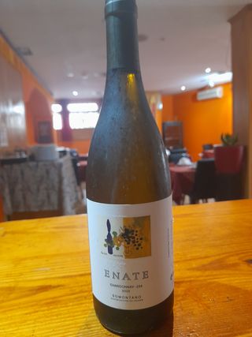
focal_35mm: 25
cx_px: 126
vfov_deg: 69.4
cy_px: 168
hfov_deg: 54.9
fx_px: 243
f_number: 2
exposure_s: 1/33
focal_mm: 4.6
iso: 400
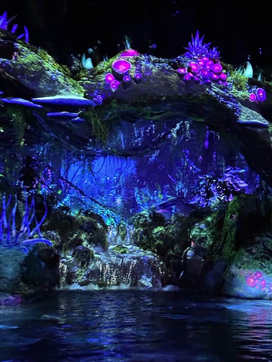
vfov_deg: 39.7
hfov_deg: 30.3
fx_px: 503
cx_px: 136
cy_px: 181
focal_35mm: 48
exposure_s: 1/15
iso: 4000
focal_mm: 6.86
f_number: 1.78
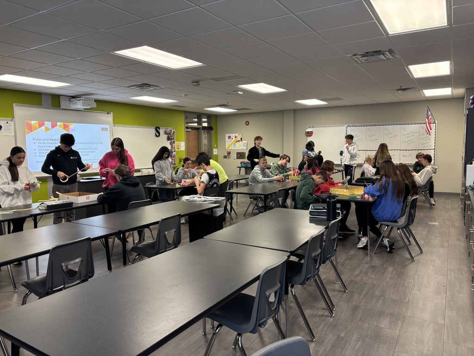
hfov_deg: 67.3
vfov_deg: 53.1
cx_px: 237
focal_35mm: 26
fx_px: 356
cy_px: 178
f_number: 1.6
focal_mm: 5.96
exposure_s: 1/60
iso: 80
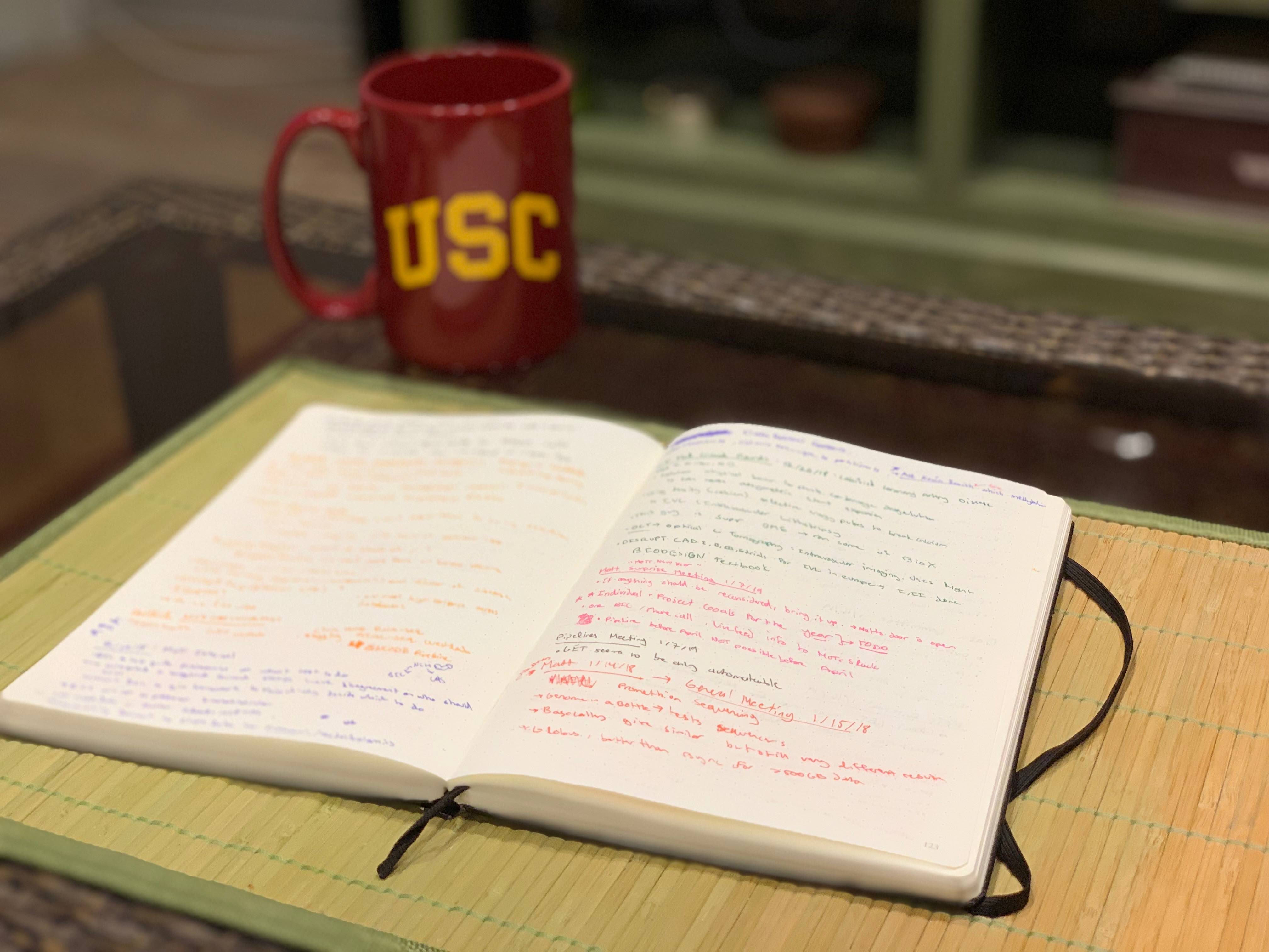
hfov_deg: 36.8
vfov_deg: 28.0
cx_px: 634
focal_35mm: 52
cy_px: 476
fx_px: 1906
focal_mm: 6
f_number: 2.4
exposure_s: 1/60
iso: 160
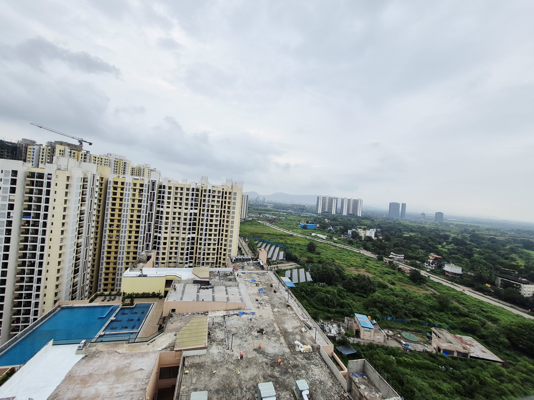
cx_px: 267
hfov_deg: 106.2
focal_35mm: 13
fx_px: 201
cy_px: 200
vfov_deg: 89.9
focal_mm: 1.74
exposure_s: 1/1136
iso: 50
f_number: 2.2
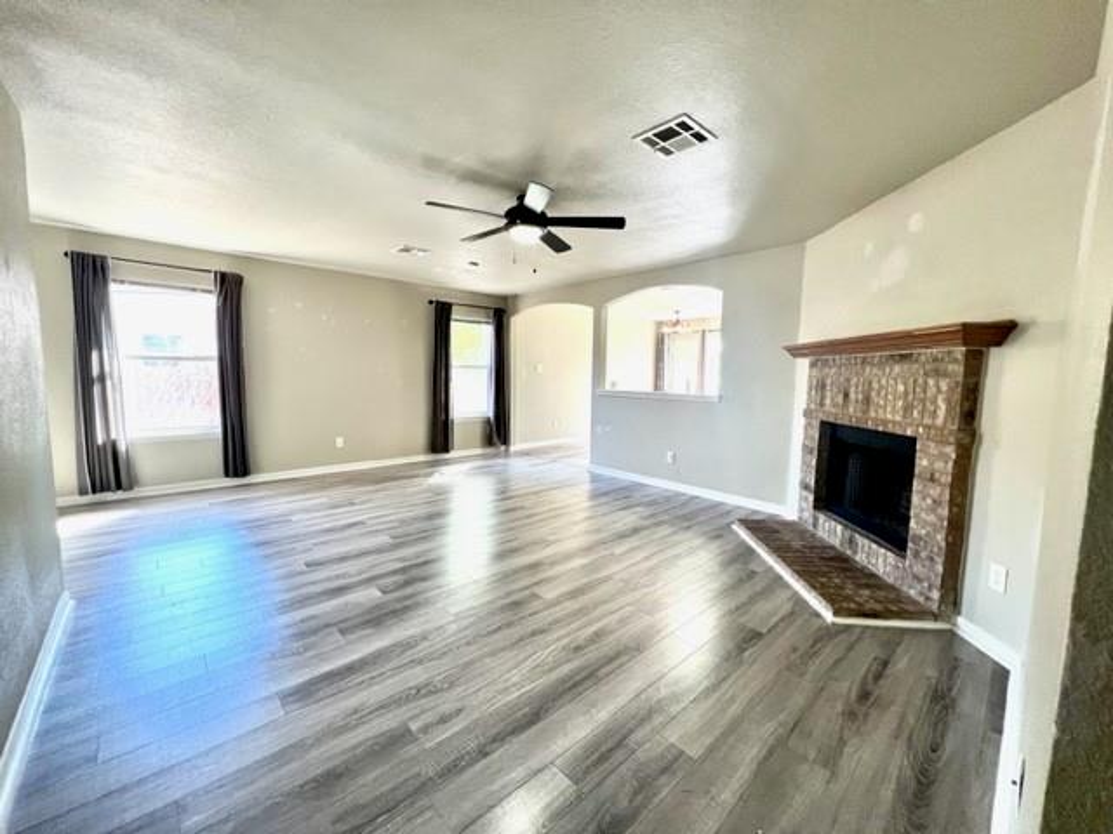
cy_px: 417
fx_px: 418
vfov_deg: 89.9
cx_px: 556
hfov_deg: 106.2
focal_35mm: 13
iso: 160
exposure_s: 1/120
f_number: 1.8
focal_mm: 1.57
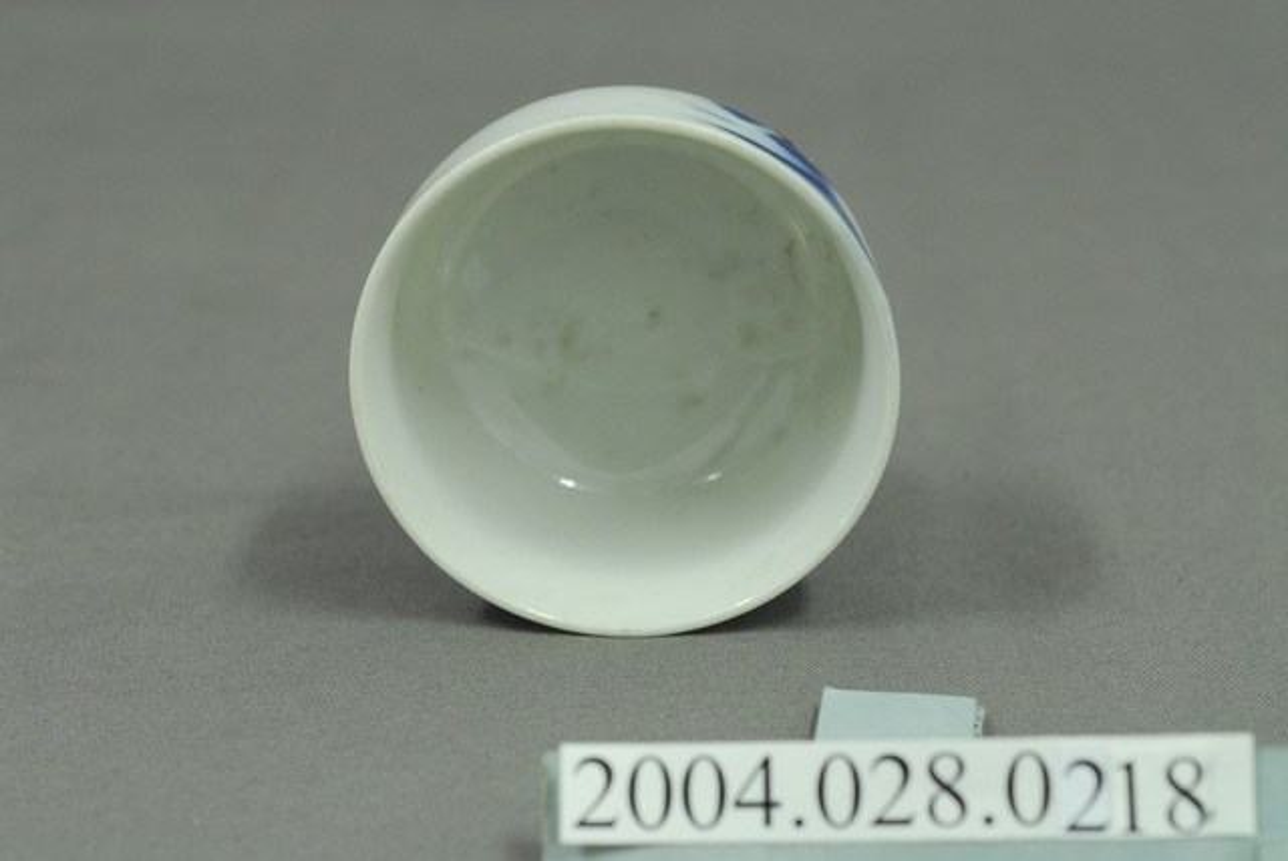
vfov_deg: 15.2
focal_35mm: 90
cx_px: 644
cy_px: 430
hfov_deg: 22.6
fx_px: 3223
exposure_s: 1/13
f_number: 8
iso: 1000
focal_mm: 60
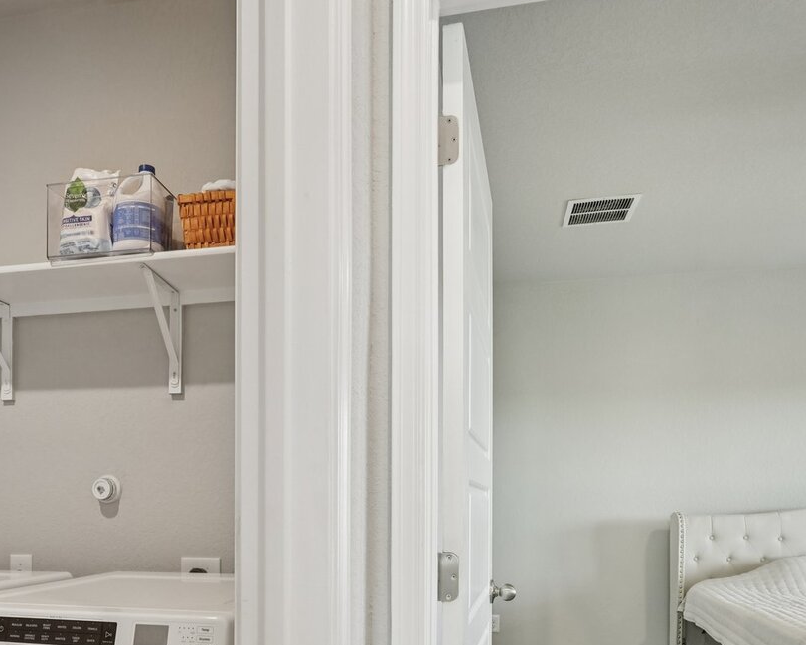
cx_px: 324
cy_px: 505
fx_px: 738
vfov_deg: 45.1
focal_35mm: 31
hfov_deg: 56.8
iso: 400
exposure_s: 1/25
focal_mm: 16.5
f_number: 8
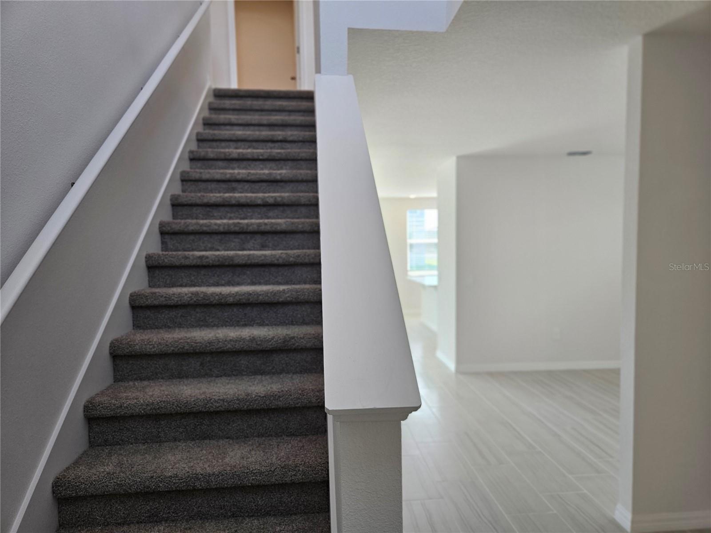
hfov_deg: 73.9
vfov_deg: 58.9
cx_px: 356
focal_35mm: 23
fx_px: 472
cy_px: 266
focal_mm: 5.4
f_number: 1.8
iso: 320
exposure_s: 1/359
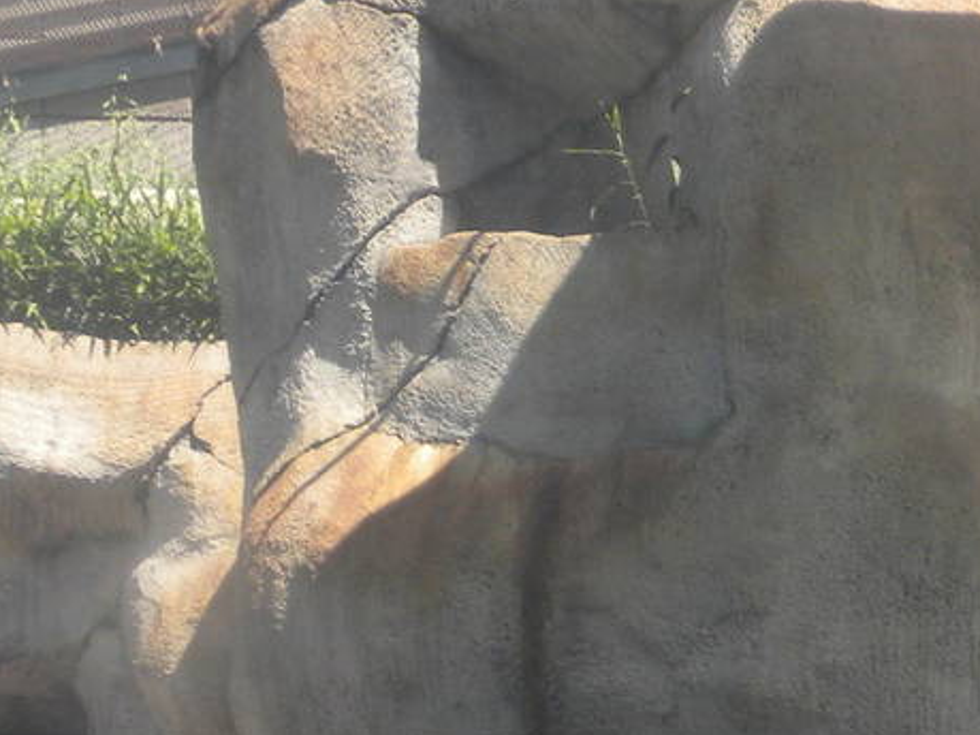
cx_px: 1311
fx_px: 3651
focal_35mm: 129
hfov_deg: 14.6
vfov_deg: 11.1
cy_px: 1070
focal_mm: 6.6
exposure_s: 1/238
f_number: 3.5
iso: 64
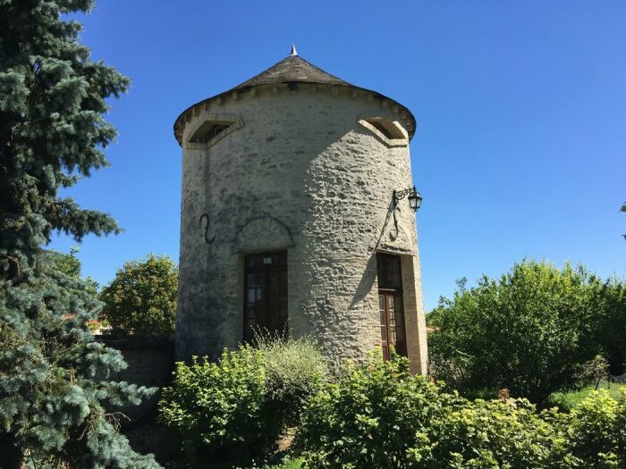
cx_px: 313
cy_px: 234
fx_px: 524
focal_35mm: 29
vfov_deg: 48.2
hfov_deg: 61.7
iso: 25
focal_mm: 4.15
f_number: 2.2
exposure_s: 1/1115
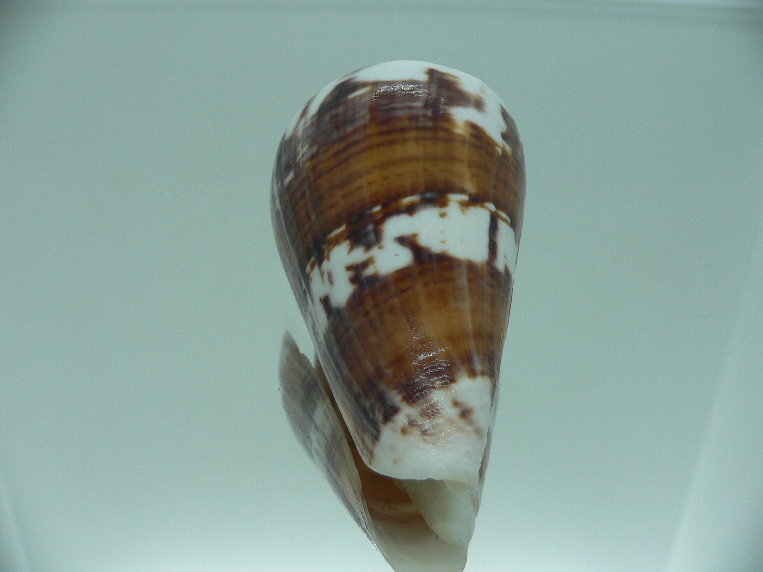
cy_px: 286
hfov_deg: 52.6
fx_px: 771
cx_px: 382
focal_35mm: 35
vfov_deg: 40.7
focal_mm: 4.6
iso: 80
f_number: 2.8
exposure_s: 1/60
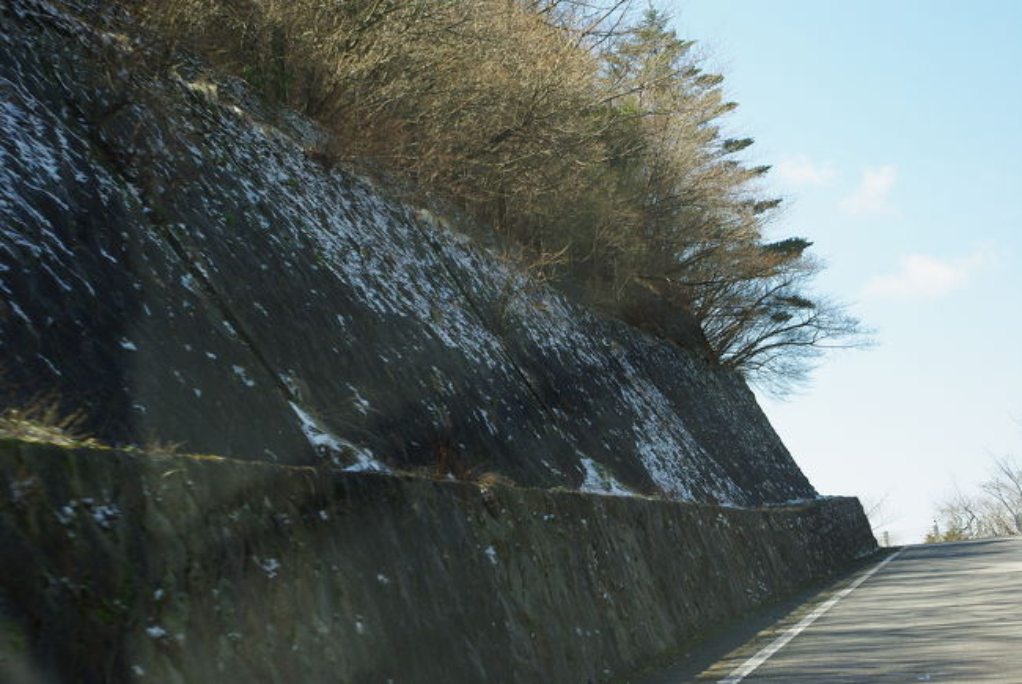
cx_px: 511
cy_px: 342
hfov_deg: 27.0
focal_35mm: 75
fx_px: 2132
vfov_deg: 18.2
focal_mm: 50
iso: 200
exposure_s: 1/180
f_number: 8
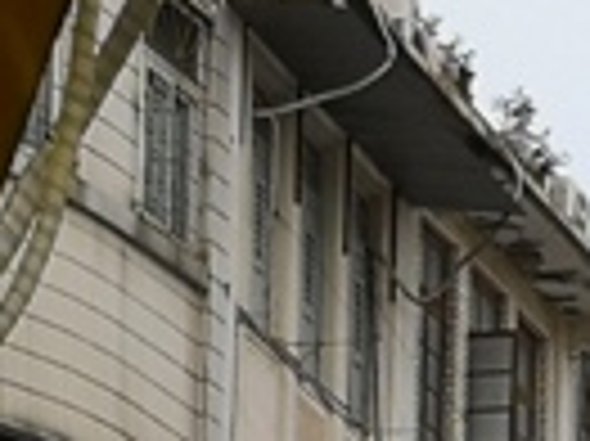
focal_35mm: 312
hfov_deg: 6.1
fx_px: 5313
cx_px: 1396
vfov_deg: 4.6
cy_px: 1080
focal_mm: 3.95
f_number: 1.8
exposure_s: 1/1236
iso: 50
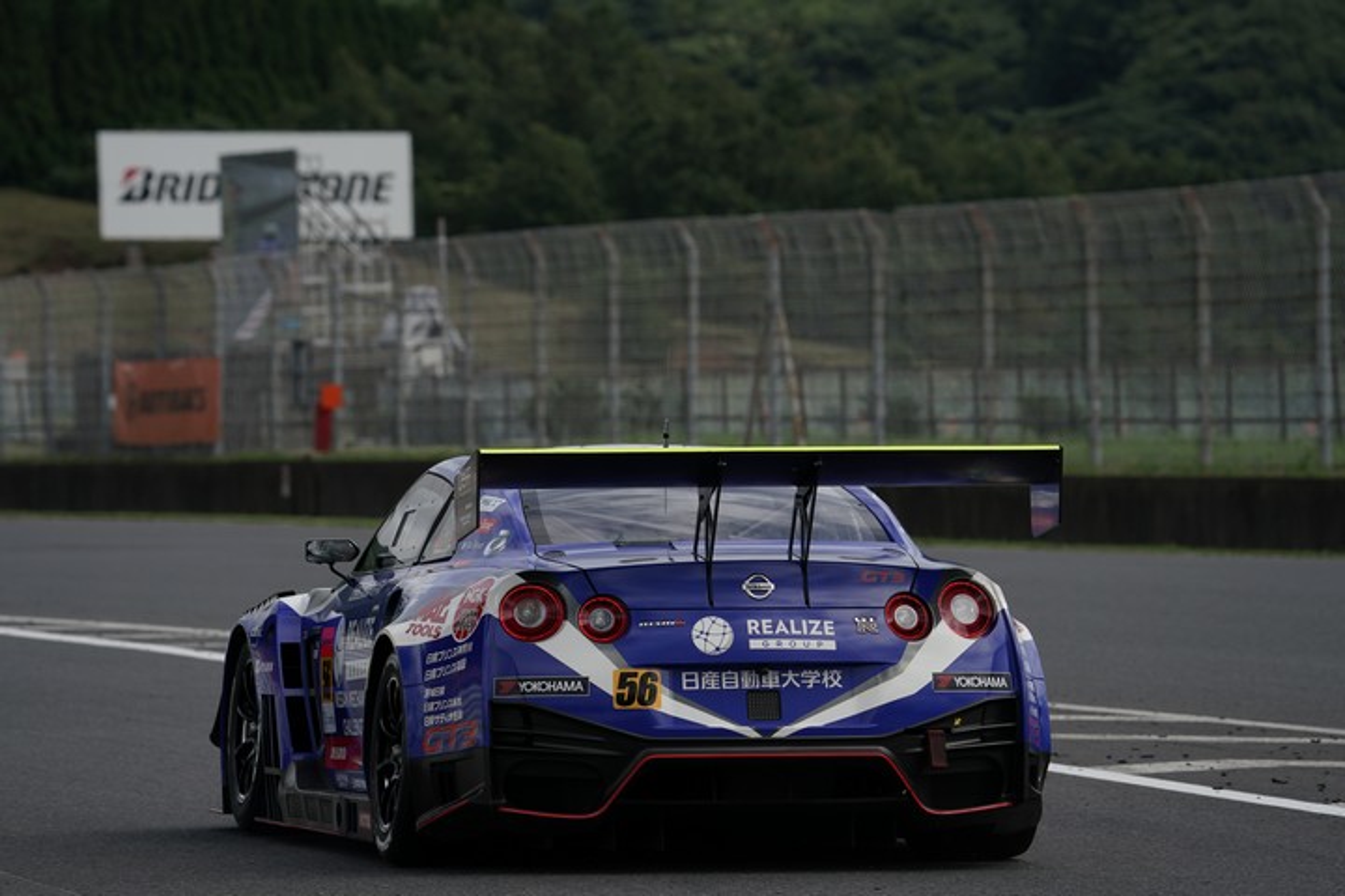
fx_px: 10610
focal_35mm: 284
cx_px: 672
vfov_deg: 4.8
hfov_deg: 7.3
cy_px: 448
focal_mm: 284
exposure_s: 1/800
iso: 200
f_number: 8
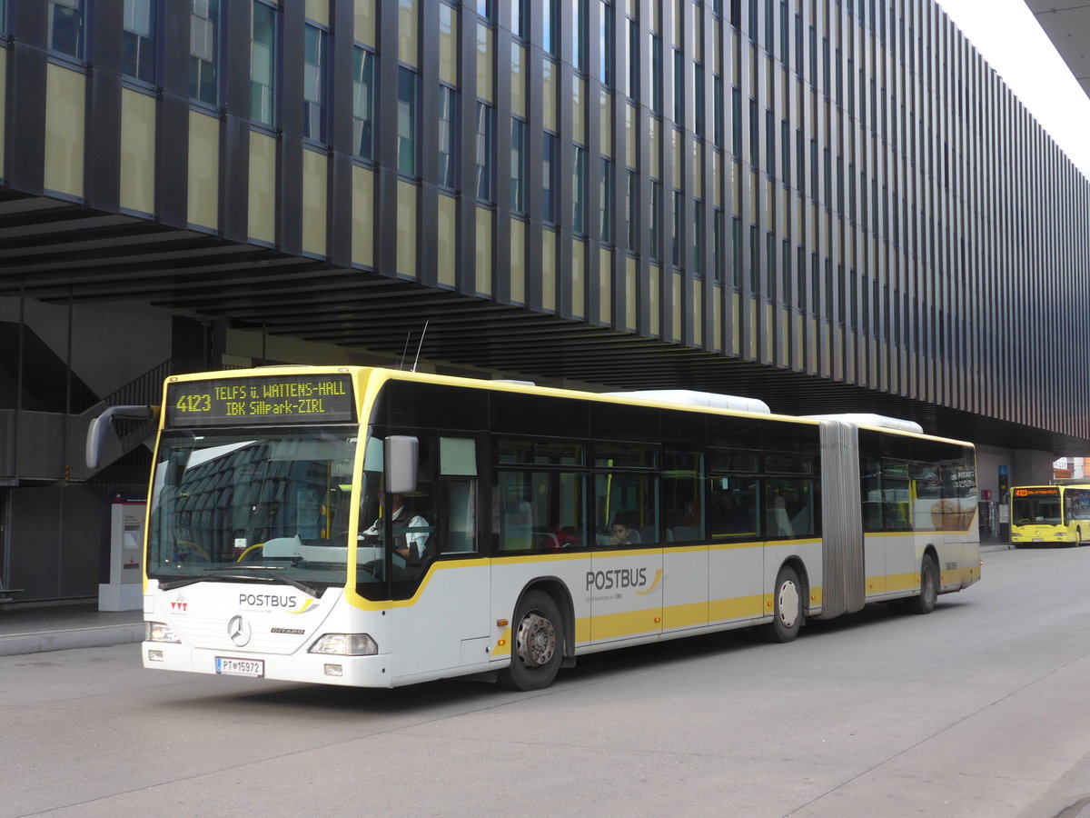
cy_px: 409
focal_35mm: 49
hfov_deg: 38.9
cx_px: 545
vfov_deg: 29.7
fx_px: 1543
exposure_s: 1/250
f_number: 3.2
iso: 200
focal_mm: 10.1
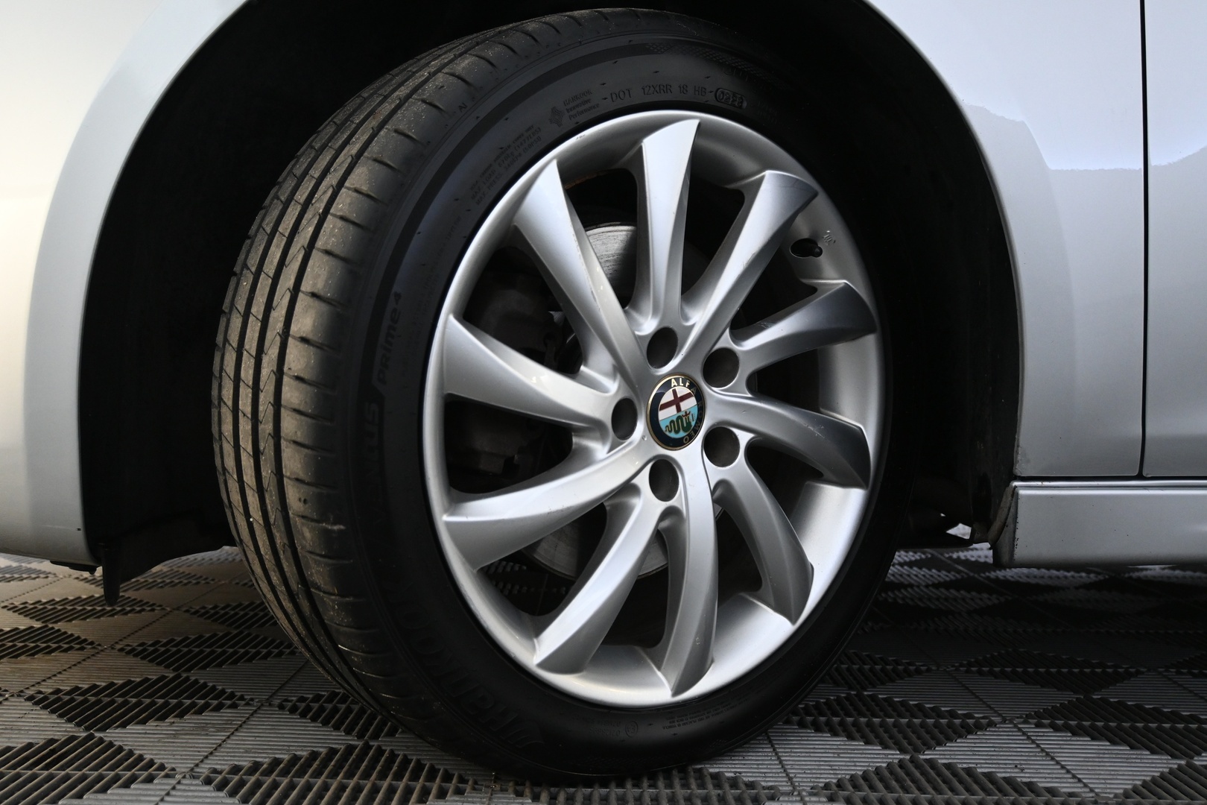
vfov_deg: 35.5
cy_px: 402
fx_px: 1257
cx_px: 604
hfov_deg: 51.3
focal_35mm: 38
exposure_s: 1/40
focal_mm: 25
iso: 1400
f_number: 4.2
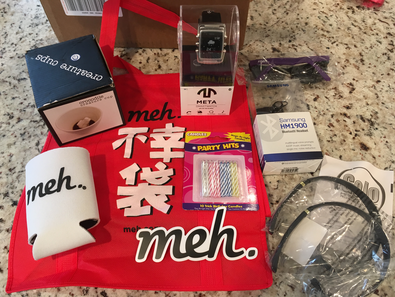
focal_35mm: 29
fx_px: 331
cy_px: 148
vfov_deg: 48.2
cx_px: 198
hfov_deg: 61.7
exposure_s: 1/30
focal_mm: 4.15
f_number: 2.2
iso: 80
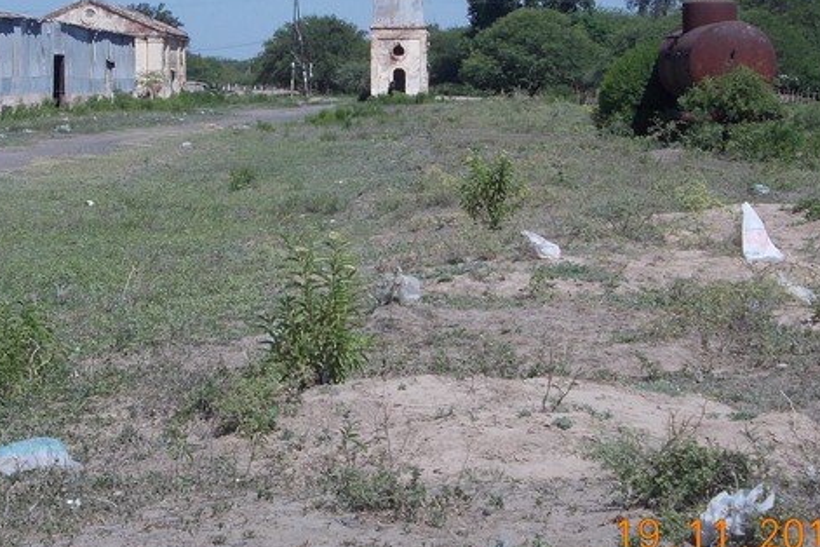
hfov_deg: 17.0
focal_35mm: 120
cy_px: 153
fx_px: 2733
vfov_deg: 11.4
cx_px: 254
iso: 80
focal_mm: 10
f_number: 8.6
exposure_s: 1/250
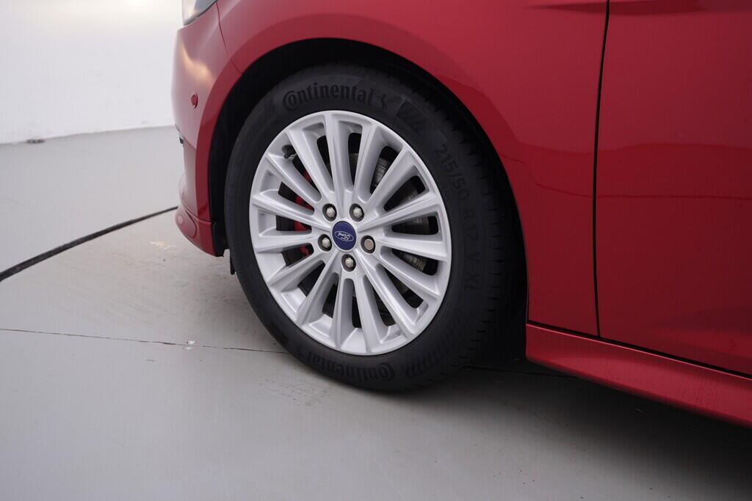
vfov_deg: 36.9
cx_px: 376
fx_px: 752
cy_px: 250
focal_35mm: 36
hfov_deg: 53.1
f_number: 4
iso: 125
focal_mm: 24
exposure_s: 1/80
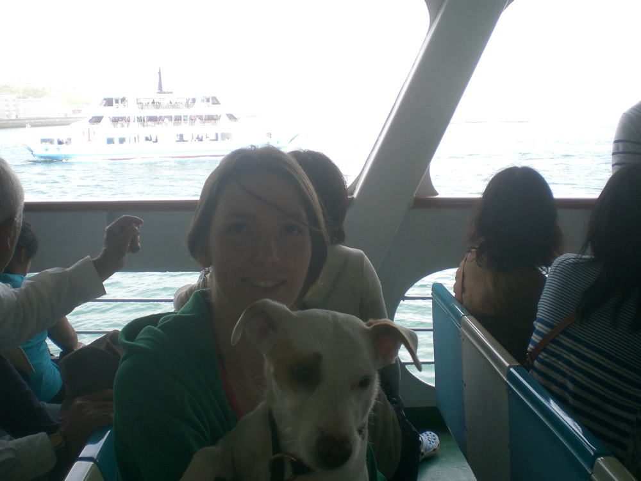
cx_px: 320
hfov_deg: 49.0
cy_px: 240
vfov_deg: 37.7
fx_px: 704
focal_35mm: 38
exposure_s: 1/160
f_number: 3.1
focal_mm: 6.3
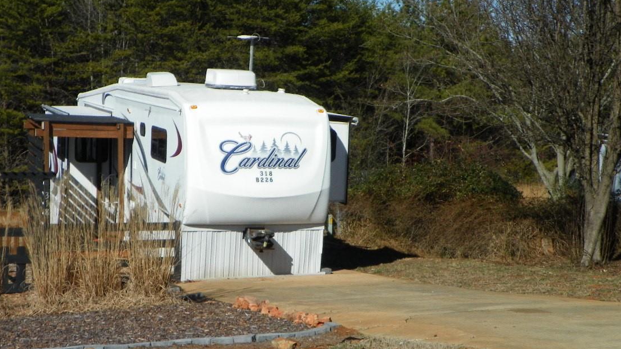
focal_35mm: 66
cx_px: 288
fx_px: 1087
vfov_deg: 18.2
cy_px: 221
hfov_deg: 31.9
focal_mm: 9.2
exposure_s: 1/640
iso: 64
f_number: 5.6
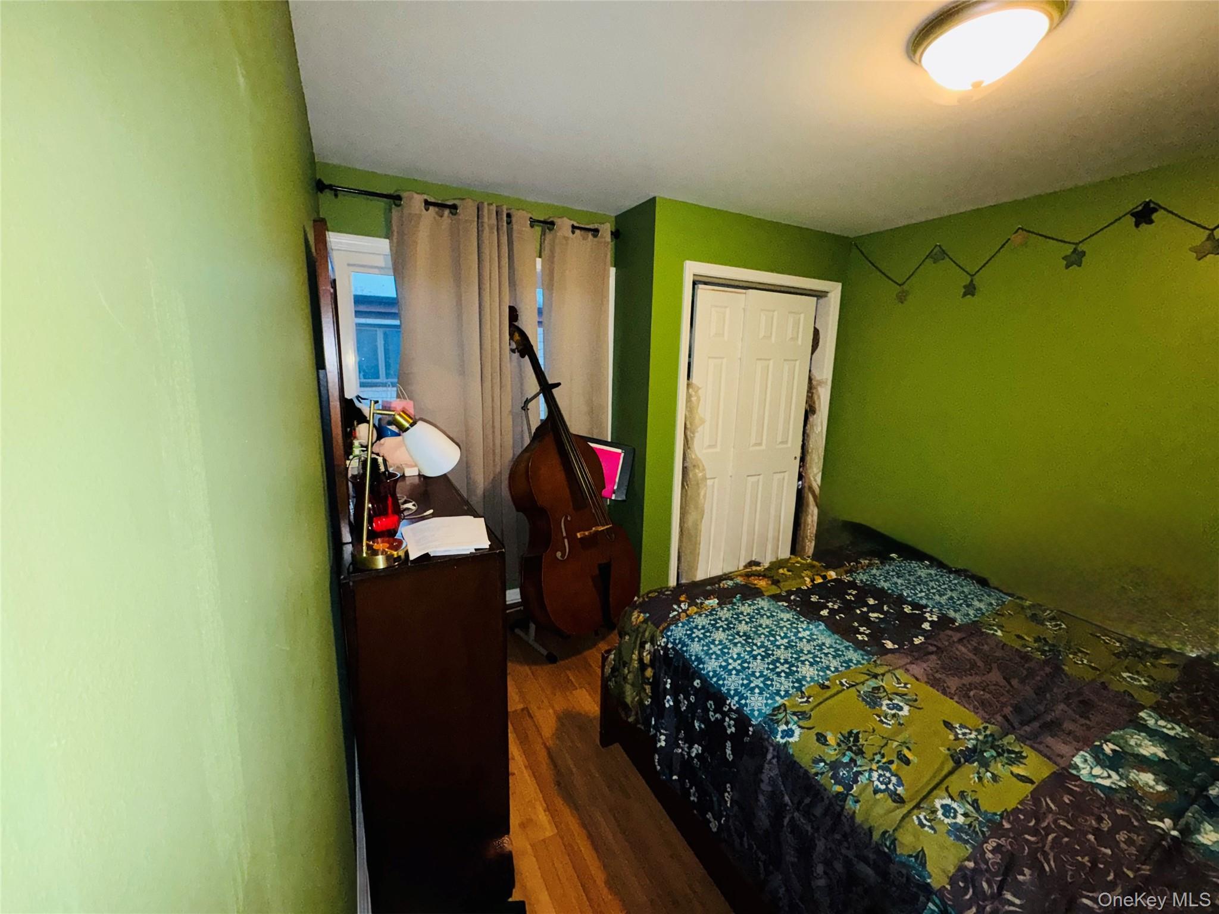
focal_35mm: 14
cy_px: 457
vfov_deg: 85.7
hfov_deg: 102.1
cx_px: 610
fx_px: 493
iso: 320
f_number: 2.2
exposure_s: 1/40
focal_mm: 2.22
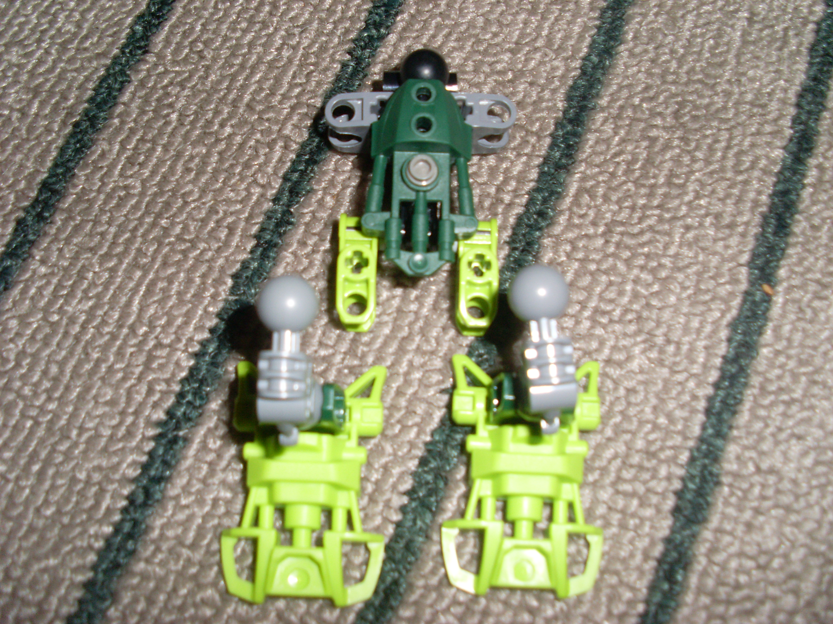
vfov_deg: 37.7
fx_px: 914
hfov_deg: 49.0
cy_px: 312
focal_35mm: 38
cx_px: 416
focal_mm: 6.3
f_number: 7.7
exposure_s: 1/45
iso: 100
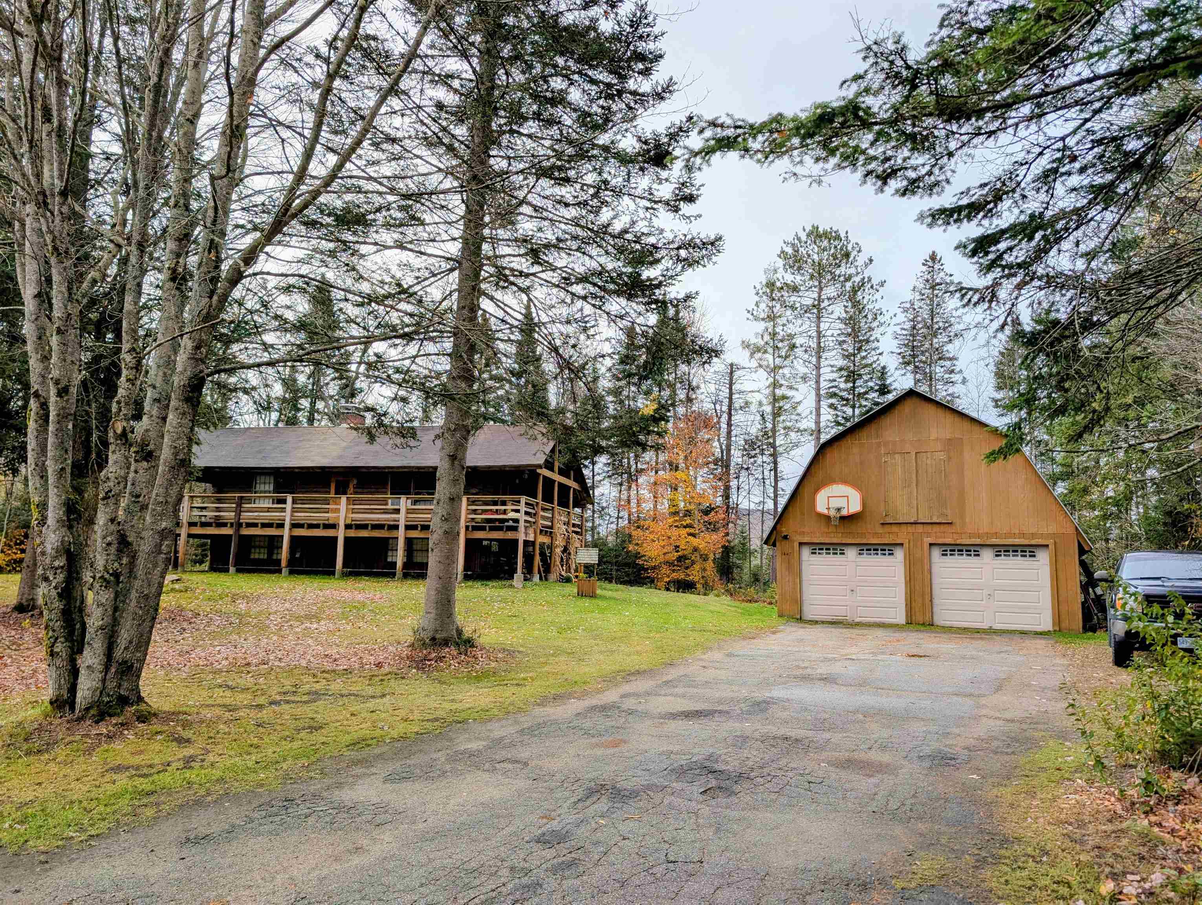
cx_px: 601
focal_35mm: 24
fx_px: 835
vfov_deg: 56.9
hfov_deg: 71.5
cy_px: 452
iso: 22
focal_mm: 6.9
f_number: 1.68
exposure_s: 1/1134
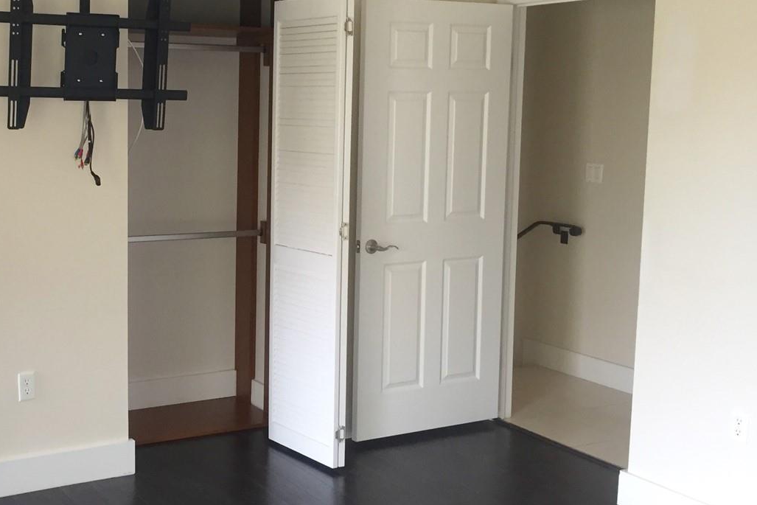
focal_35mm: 47
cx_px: 180
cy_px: 206
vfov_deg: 28.6
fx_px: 988
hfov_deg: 40.6
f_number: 2.2
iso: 40
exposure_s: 1/30
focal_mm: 4.15
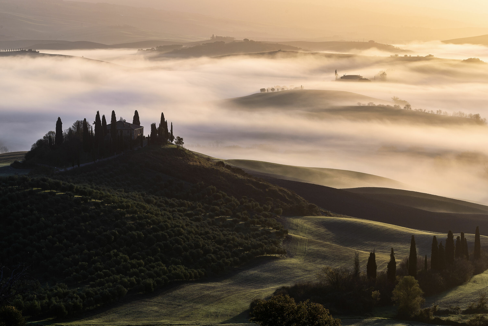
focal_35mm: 135
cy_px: 163
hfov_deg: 15.2
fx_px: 1831
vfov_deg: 10.2
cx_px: 244
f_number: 11
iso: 64
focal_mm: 135
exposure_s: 1/80
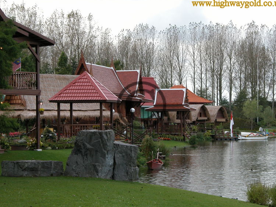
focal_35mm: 113
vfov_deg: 13.1
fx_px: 901
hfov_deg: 17.4
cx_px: 141
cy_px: 106
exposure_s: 1/160
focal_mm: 27.3
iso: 100
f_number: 4.1
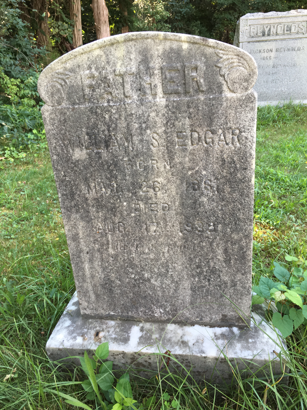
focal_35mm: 29
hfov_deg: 48.2
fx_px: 343
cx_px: 154
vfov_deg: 61.7
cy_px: 205
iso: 40
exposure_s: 1/120
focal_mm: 4.15
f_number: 2.2
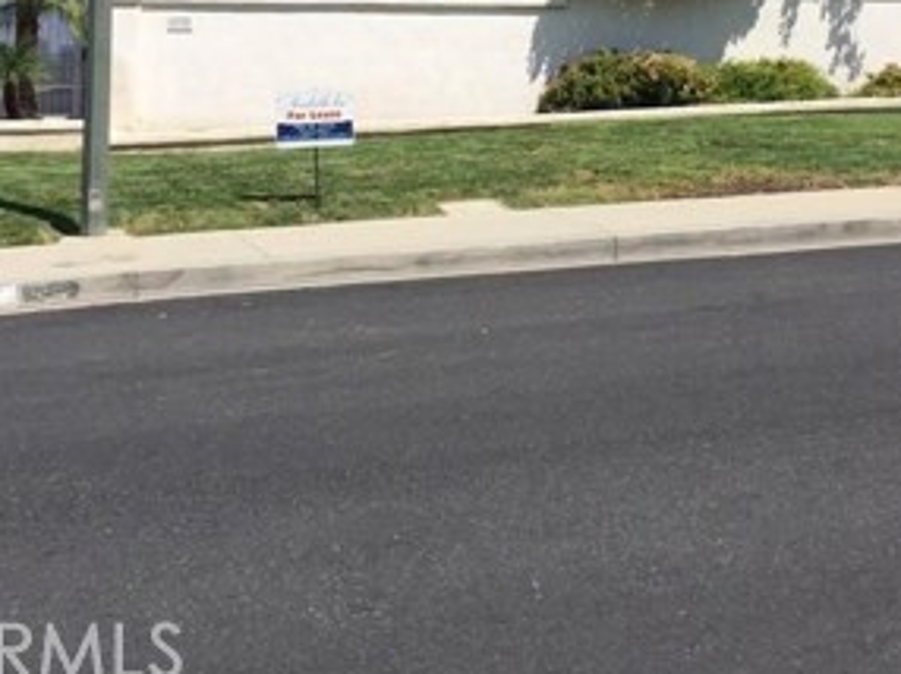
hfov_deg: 29.8
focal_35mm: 65
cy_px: -60
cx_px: 495
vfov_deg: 21.4
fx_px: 1690
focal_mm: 4.15
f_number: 2.2
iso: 32
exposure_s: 1/2198
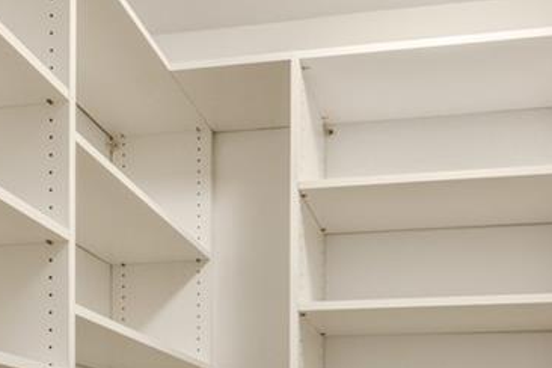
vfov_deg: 26.9
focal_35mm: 42
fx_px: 644
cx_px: 341
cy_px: 477
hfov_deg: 46.0
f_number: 8
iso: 400
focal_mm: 10
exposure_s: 1/10
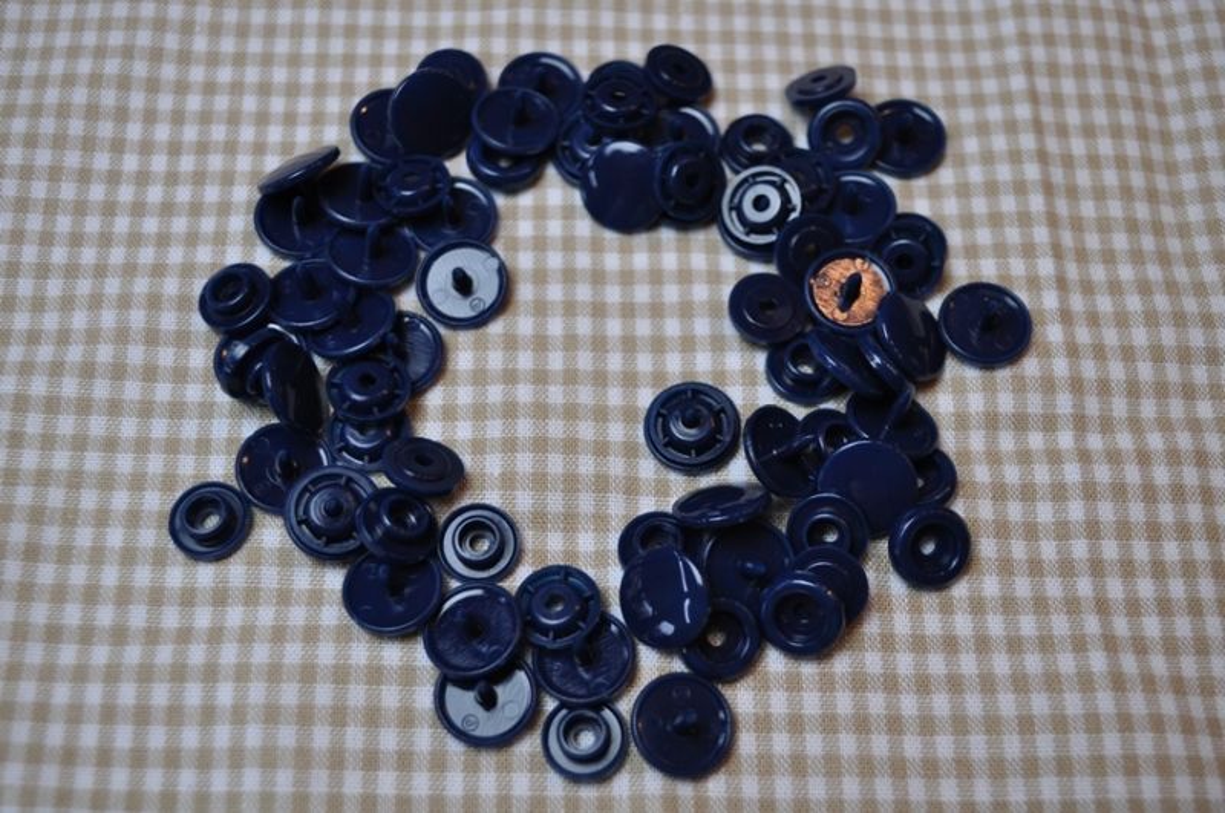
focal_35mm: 45
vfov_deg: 29.8
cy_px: 406
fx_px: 1529
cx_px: 612
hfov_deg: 43.7
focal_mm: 30
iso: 400
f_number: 5
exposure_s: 1/100
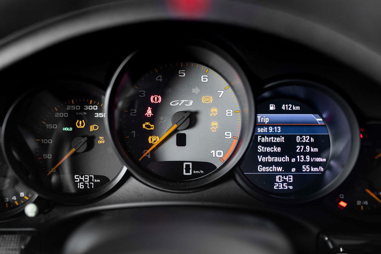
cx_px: 178
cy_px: 121
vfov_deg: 29.3
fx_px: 487
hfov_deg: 42.7
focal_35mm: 46
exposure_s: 1/60
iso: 500
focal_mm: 35
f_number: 1.8
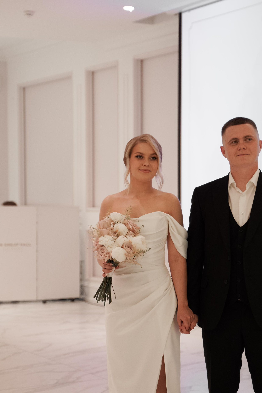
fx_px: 939
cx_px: 173
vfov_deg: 23.5
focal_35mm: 86
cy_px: 260
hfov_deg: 15.9
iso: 800
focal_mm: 58
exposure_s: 1/400
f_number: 2.8
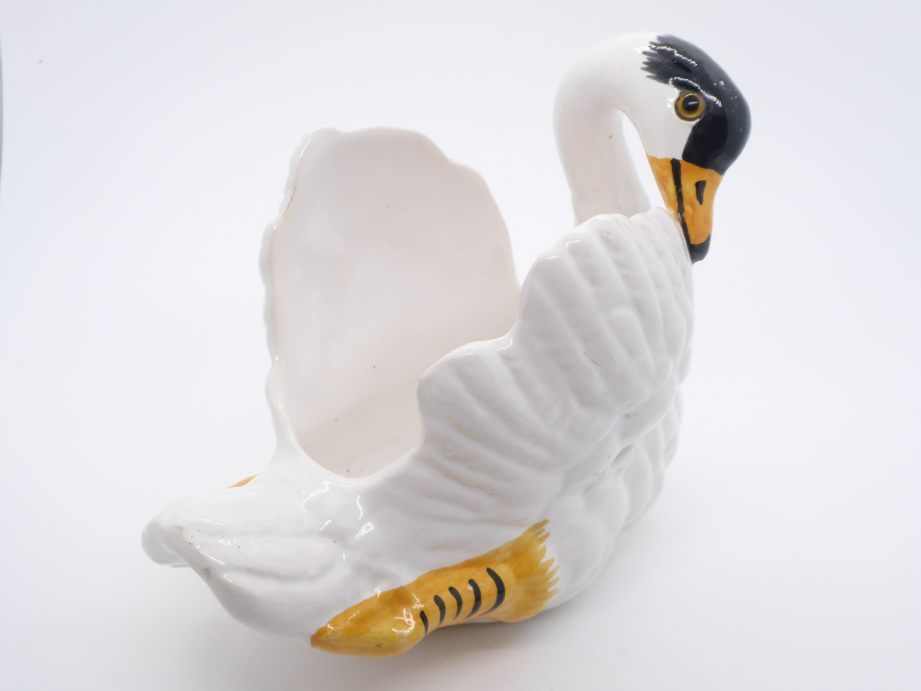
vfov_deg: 29.7
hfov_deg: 38.9
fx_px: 1304
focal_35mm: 49
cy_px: 346
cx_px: 460
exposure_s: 1/60
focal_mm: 8.4
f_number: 4
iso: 100
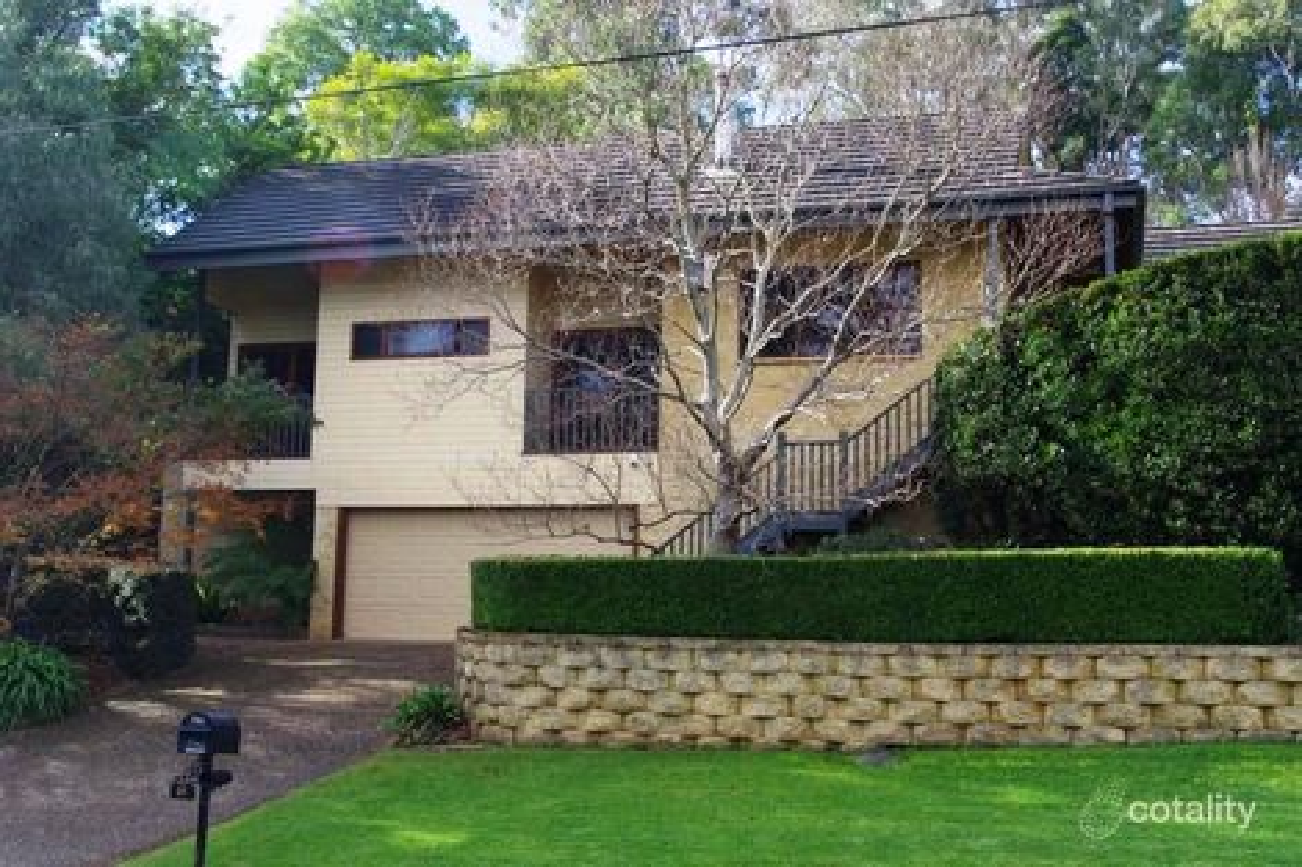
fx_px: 1518
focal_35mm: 42
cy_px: 434
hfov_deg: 46.4
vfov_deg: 31.9
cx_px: 651
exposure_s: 1/125
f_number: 11
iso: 400
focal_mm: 28.13
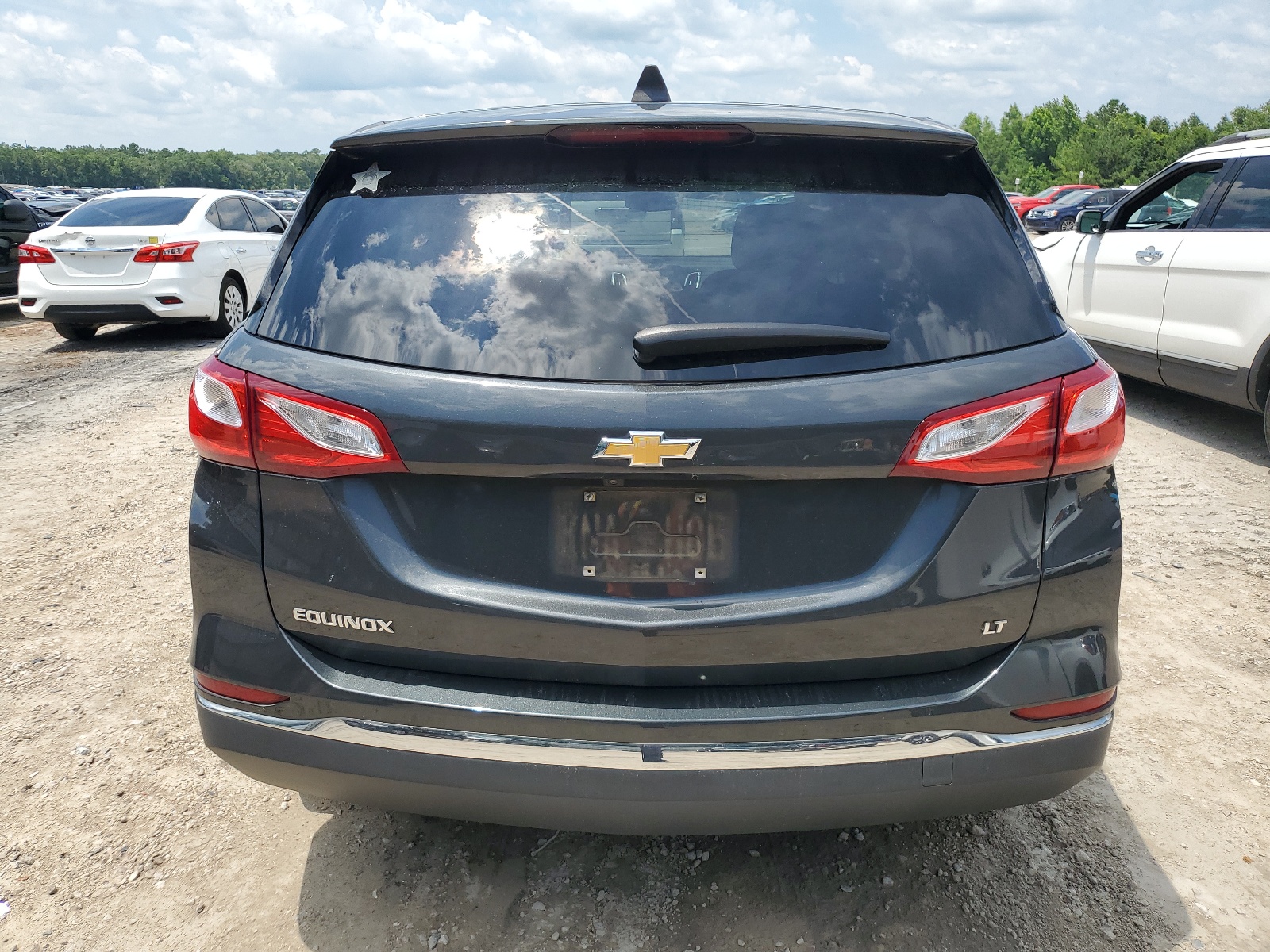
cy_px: 476
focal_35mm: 26
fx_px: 954
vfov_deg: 53.1
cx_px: 635
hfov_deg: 67.3
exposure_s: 1/2500
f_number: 1.5
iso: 50
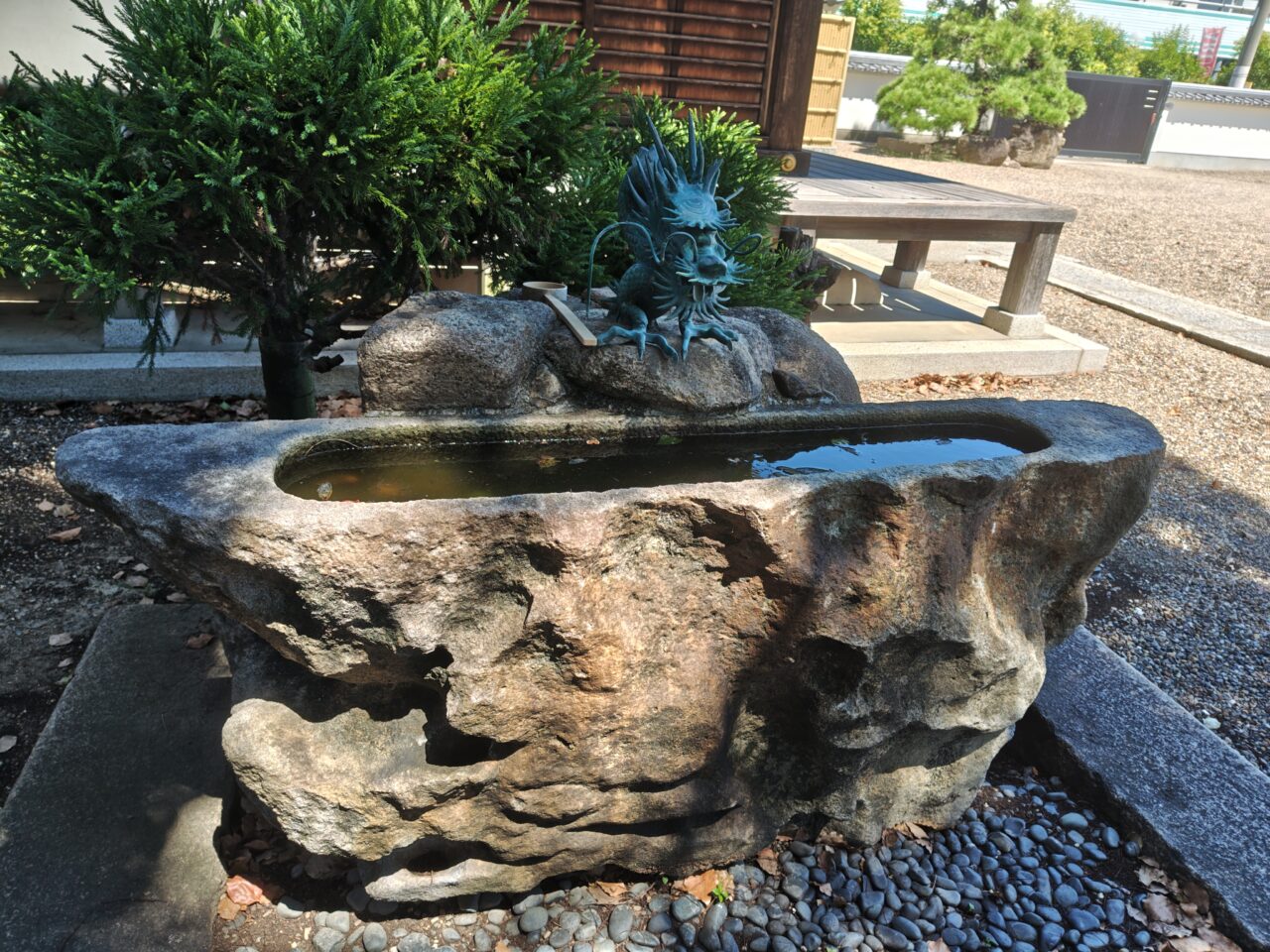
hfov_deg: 73.9
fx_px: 844
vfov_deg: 58.9
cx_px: 635
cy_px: 476
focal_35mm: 23
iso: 50
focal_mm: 5.56
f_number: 1.9
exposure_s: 1/195
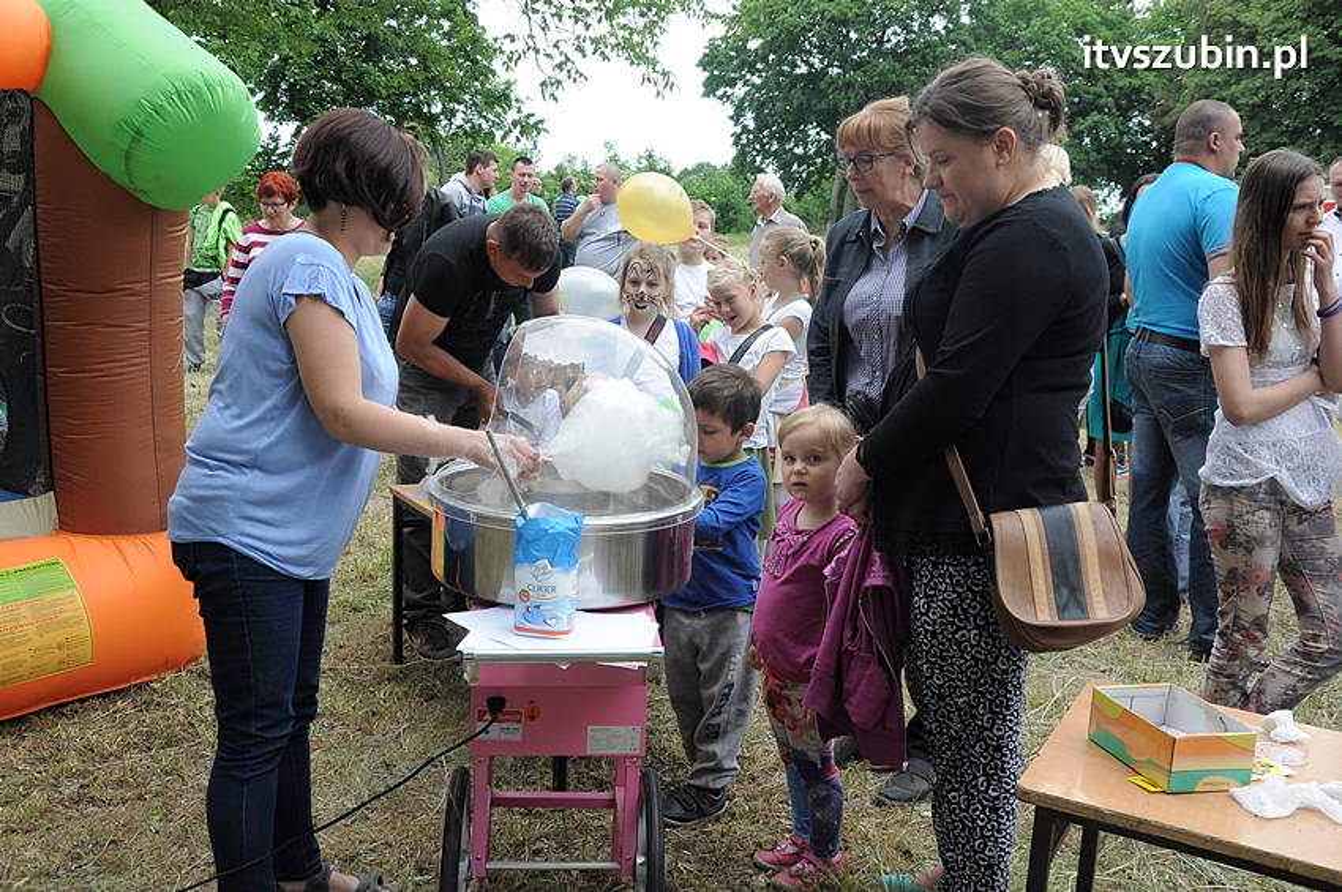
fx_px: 1341
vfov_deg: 36.8
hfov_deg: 53.2
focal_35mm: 36
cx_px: 671
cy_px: 446
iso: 500
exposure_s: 1/250
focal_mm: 24
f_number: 8
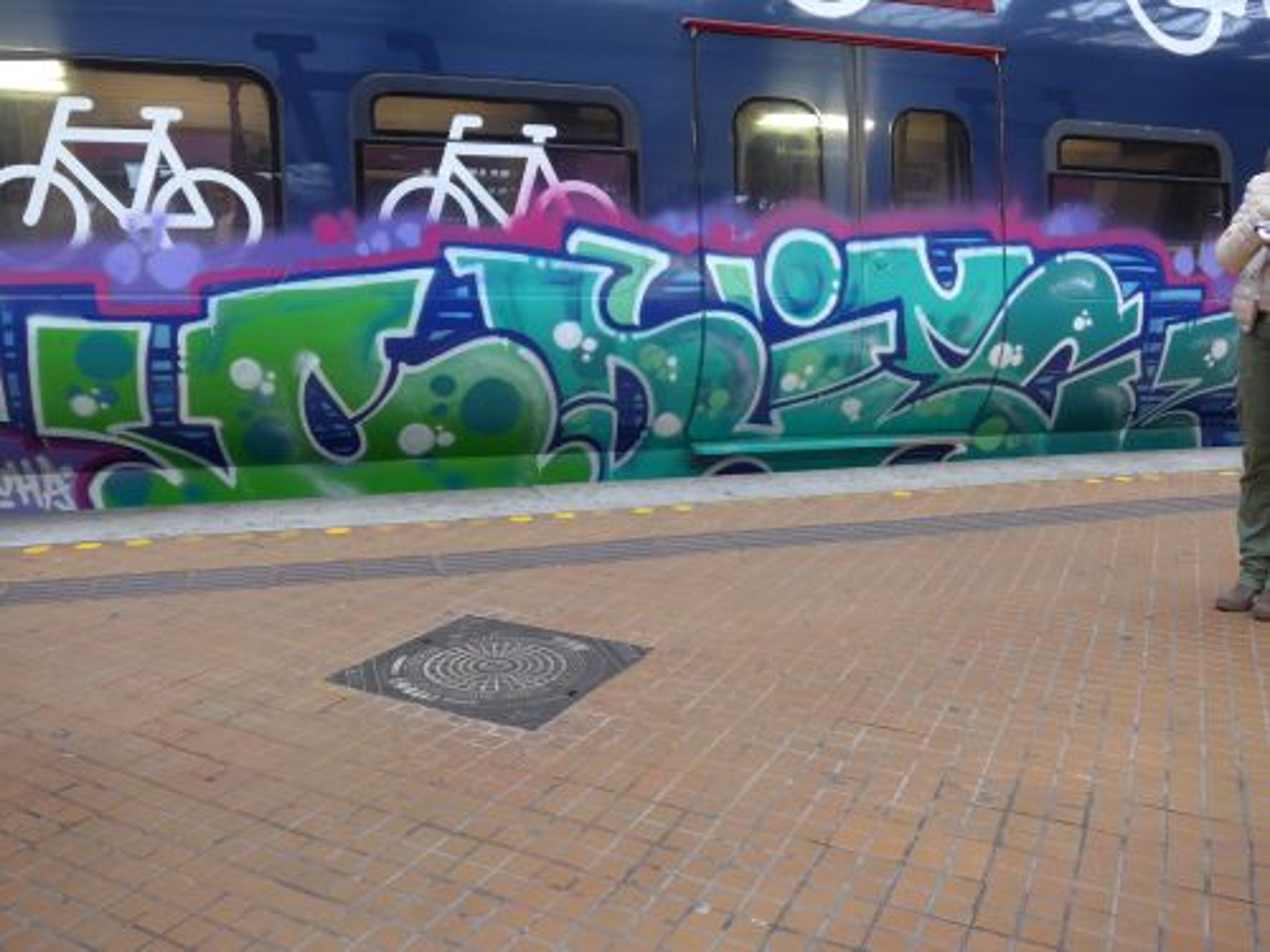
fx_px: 1064
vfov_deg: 48.2
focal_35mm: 29
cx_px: 635
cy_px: 476
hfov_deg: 61.7
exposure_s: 1/60
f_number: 2
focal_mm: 6
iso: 250
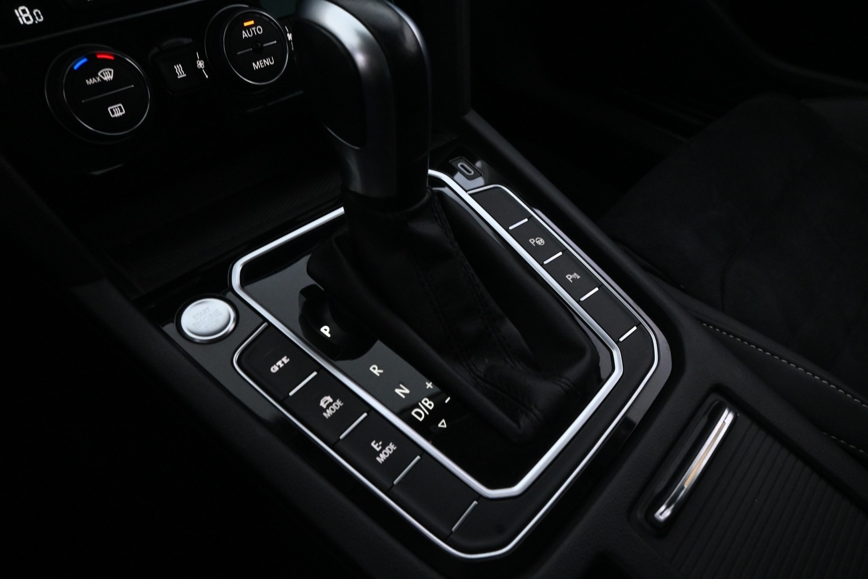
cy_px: 290
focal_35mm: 27
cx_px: 434
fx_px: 651
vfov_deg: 47.9
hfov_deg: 67.4
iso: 4000
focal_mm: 18
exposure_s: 1/30
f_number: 7.1
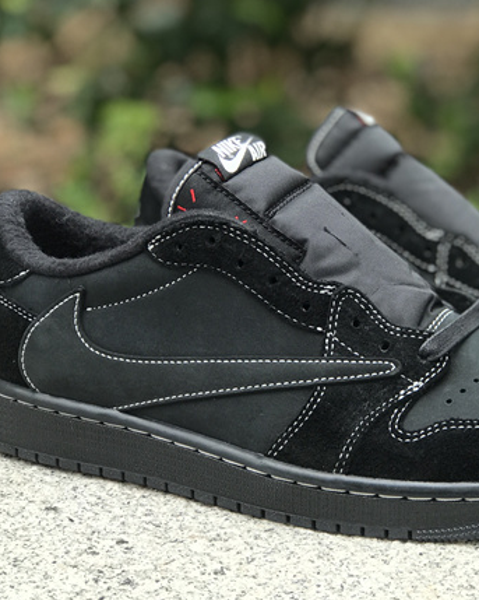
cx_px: 345
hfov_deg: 16.0
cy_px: 280
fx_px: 1702
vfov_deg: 20.0
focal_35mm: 96
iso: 20
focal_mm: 6.6
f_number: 2.8
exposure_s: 1/118
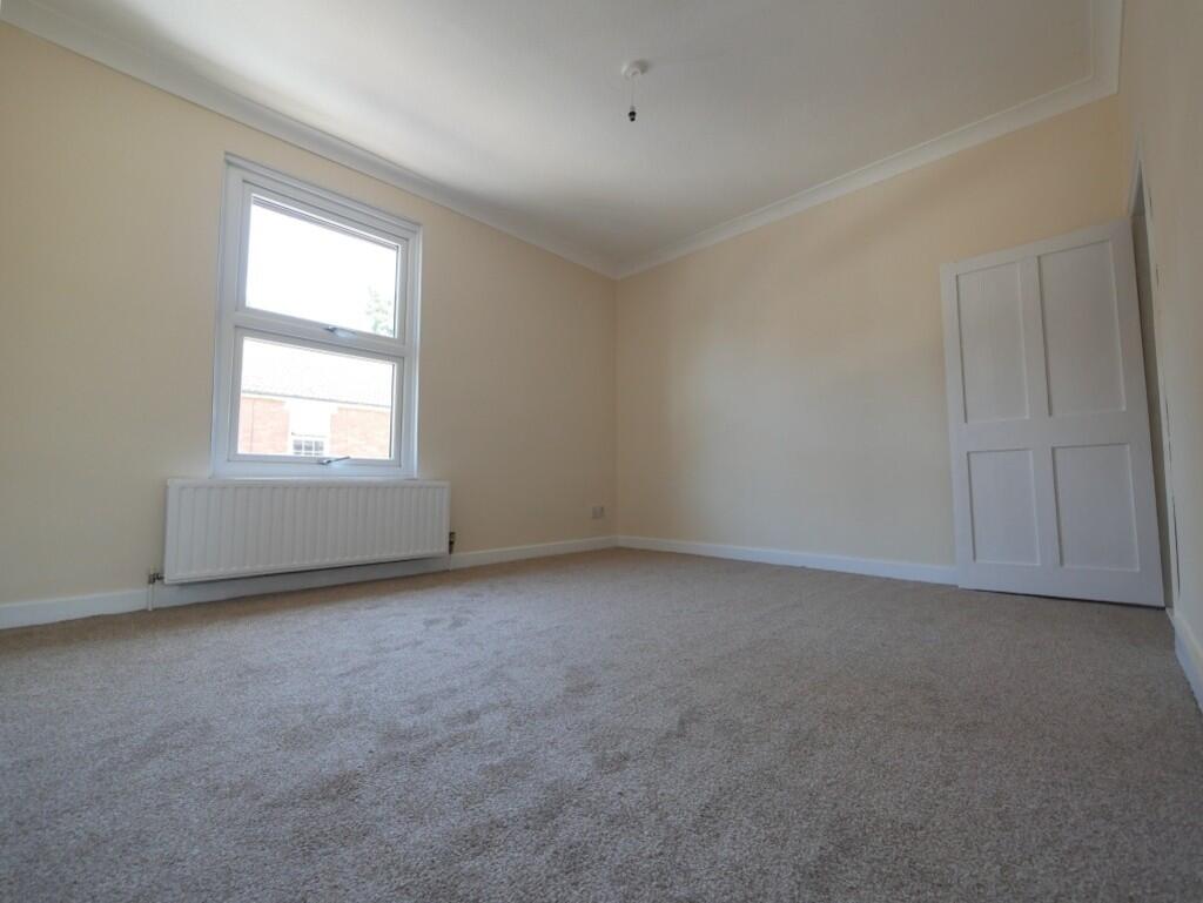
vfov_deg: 85.7
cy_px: 452
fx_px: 487
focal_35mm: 14
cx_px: 602
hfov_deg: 102.0
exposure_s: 1/60
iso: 640
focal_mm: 7
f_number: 4
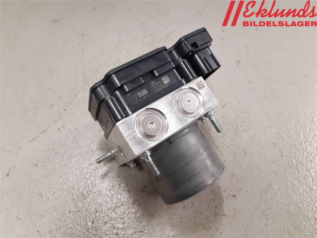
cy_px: 119
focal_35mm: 26
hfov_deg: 67.3
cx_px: 158
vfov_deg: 53.1
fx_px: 238
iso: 200
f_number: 1.7
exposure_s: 1/50
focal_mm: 3.93
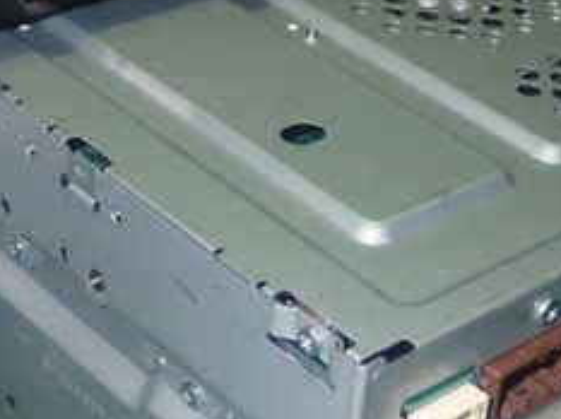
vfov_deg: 15.0
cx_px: 294
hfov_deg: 20.1
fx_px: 1586
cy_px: 272
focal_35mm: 98
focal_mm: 6.83
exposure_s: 1/40
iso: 800
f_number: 8
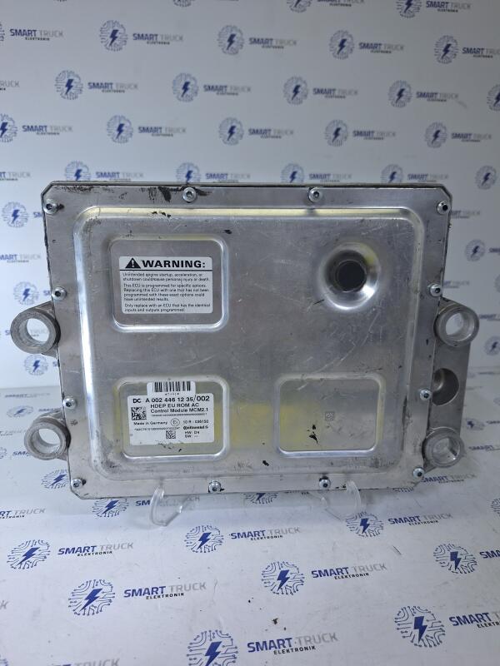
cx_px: 250
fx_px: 443
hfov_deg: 58.9
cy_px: 333
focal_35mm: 23
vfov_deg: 73.9
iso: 125
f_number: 1.8
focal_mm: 5.54
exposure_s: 1/50
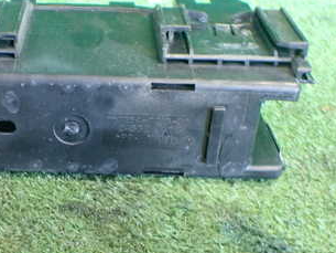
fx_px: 573
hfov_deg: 31.7
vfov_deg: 24.8
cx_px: 61
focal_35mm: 59
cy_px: 103
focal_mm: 5.4
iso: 800
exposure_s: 1/30
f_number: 2.3
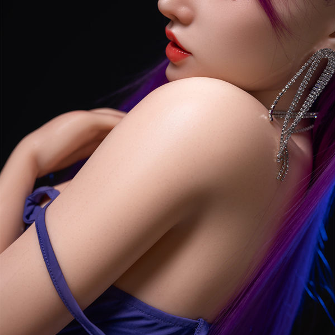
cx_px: 168
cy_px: 104
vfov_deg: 26.7
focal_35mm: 64
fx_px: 701
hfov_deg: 26.9
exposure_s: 1/125
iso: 200
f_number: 3.5
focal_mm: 50
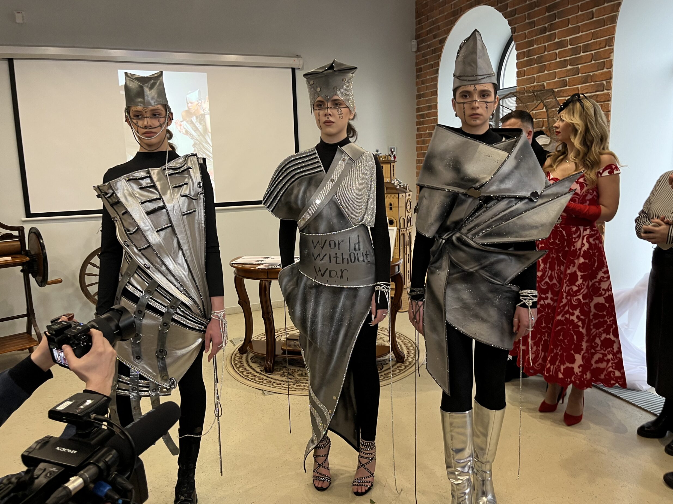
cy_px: 244
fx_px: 525
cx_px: 340
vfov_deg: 51.3
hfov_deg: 65.3
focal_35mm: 27
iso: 64
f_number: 1.6
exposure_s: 1/50
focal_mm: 5.1
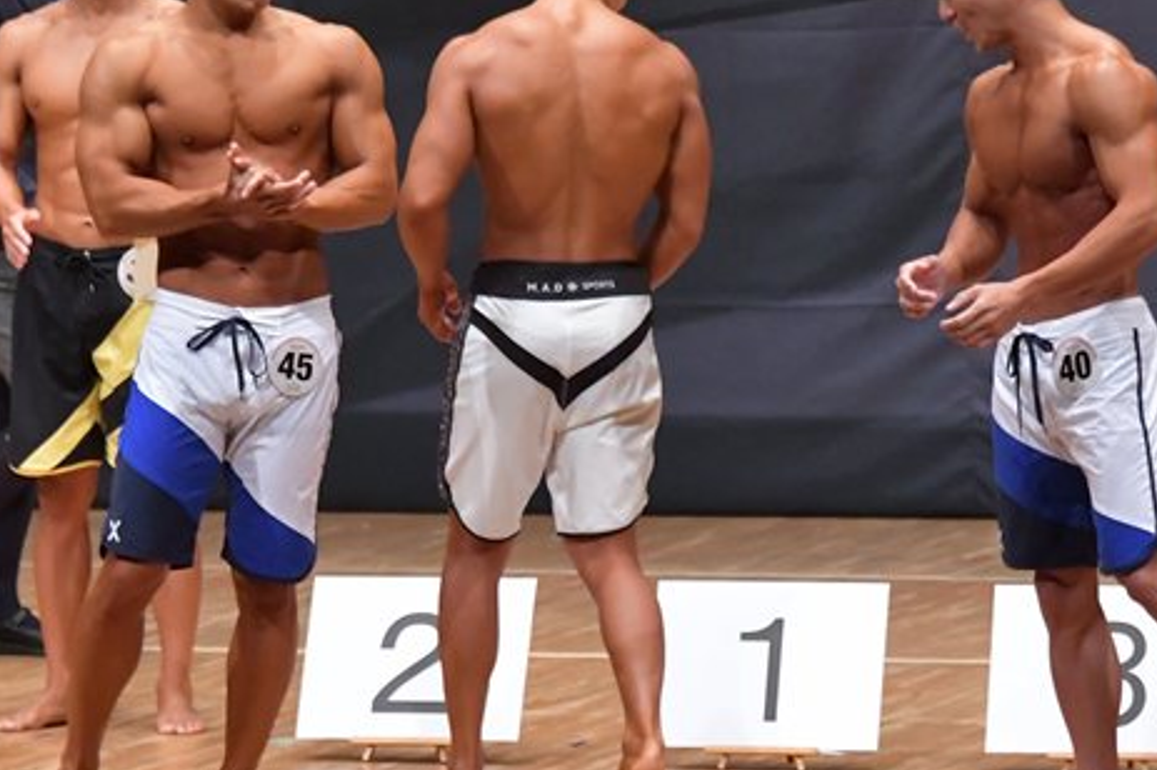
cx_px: 546
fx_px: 12910
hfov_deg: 5.1
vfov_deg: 3.4
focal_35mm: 402
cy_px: 352
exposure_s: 1/400
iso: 8000
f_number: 5.6
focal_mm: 160
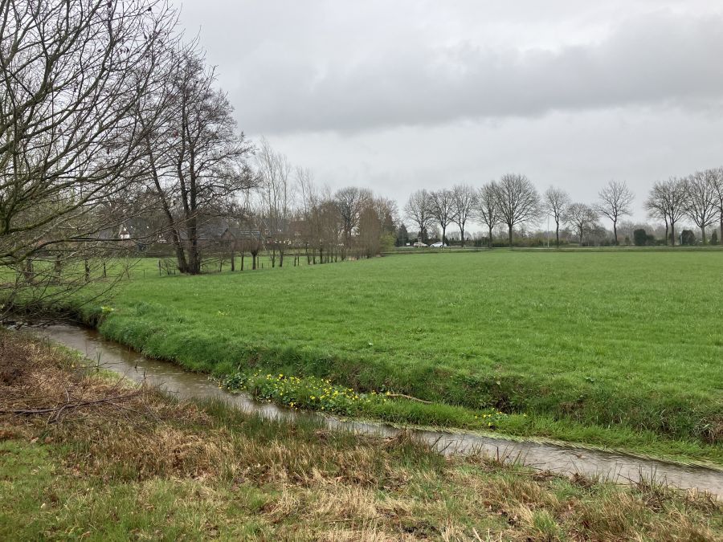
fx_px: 585
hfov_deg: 63.4
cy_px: 271
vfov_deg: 49.7
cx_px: 362
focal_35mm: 28
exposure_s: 1/368
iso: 32
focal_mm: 3.99
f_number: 1.8
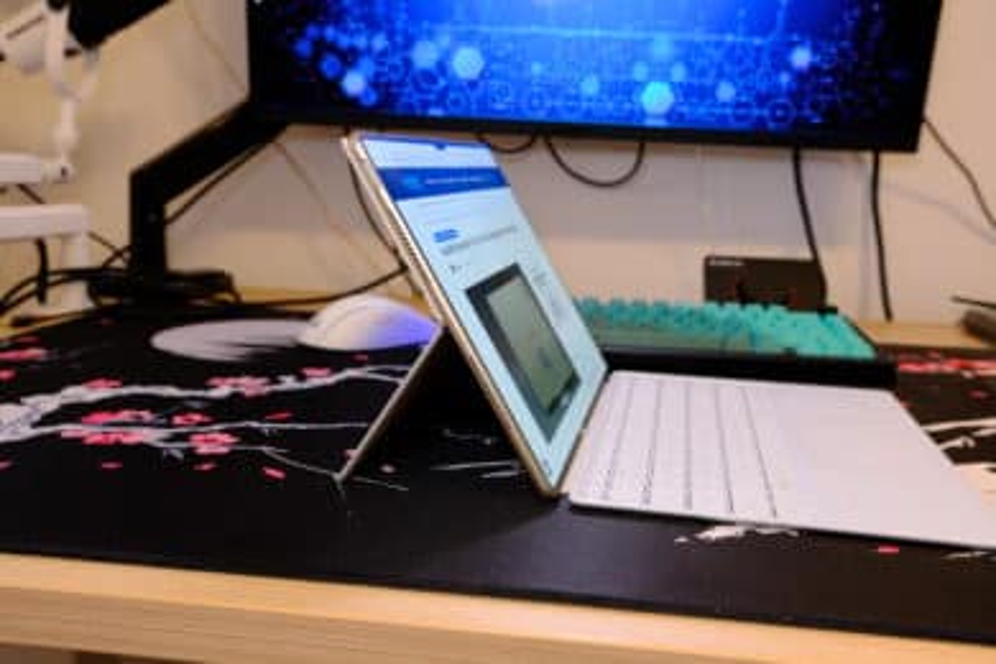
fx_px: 913
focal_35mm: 33
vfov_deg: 40.0
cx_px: 498
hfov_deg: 57.2
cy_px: 332
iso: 2000
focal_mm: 22
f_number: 5
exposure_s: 1/100
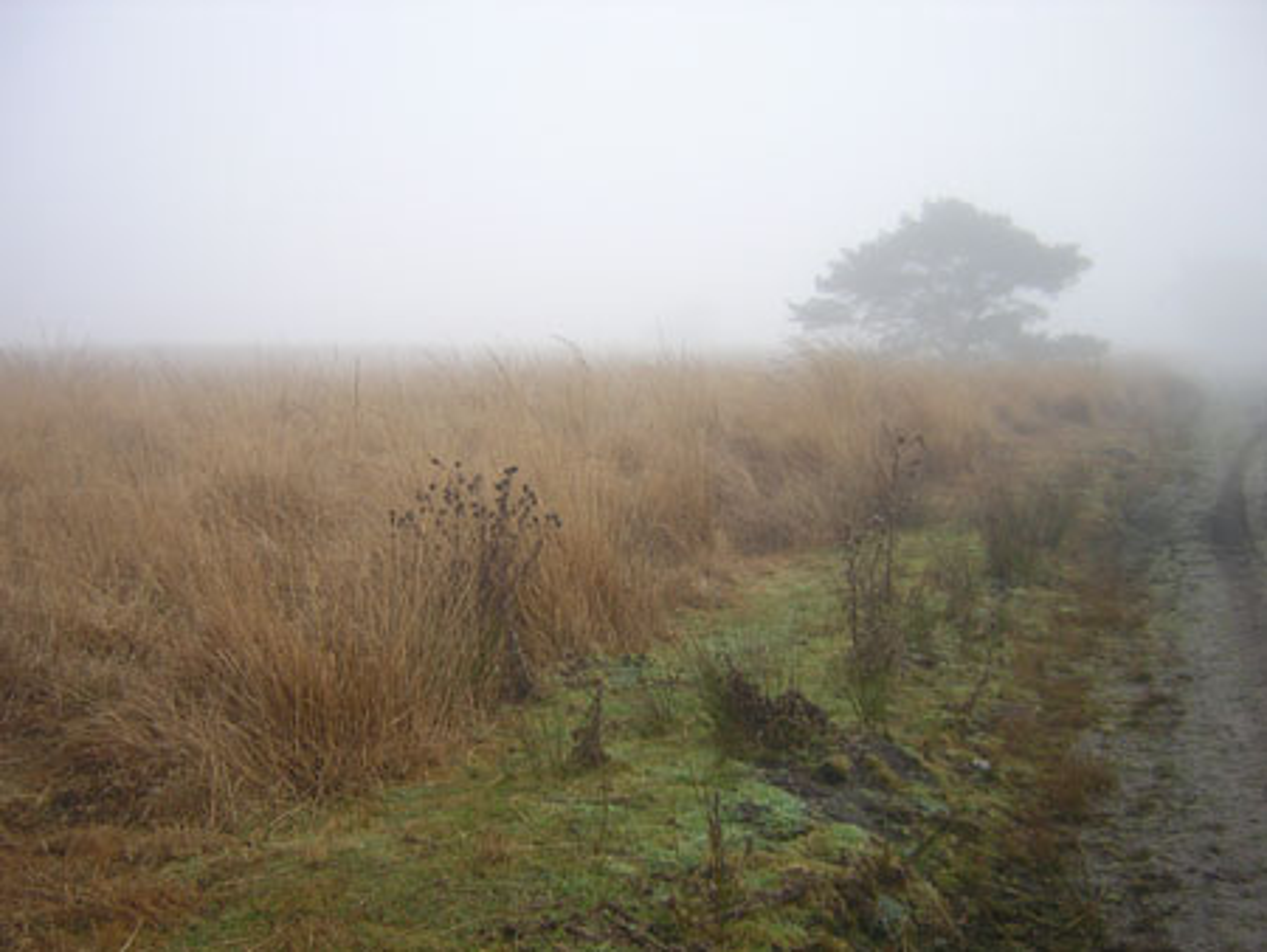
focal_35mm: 36
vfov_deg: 39.7
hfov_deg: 51.3
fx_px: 1318
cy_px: 476
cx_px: 634
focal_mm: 4.7
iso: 100
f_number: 2.6
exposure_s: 1/196
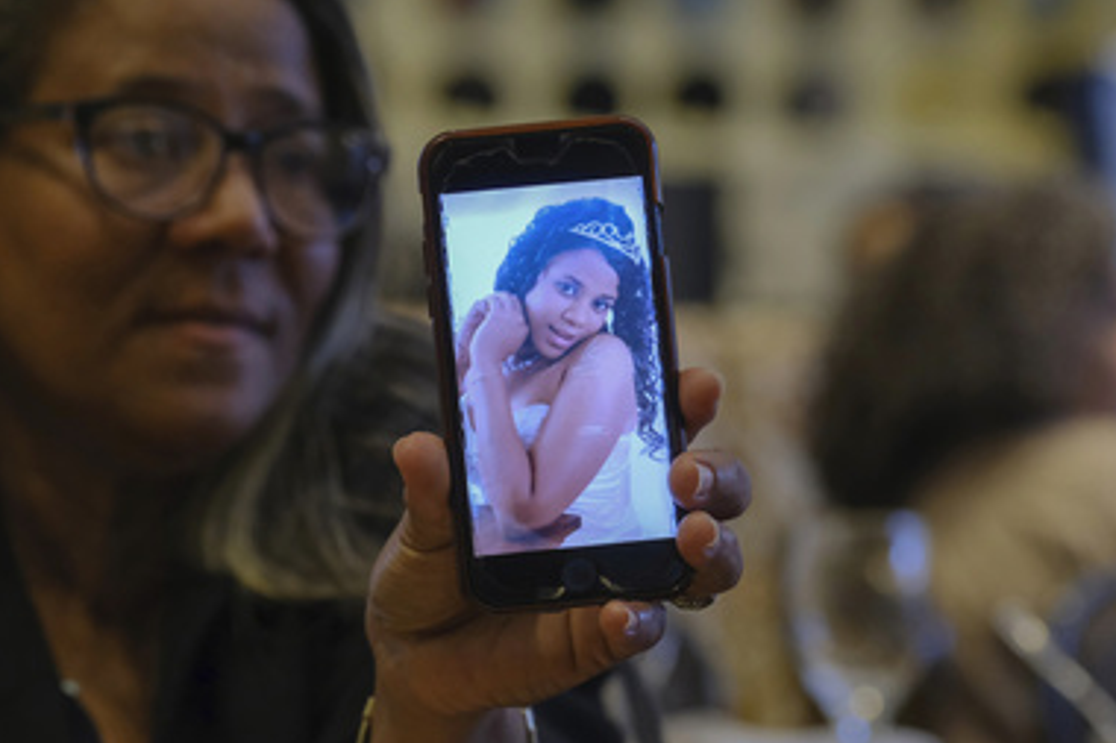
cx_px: 502
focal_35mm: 163
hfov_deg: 12.6
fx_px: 5051
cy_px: 248
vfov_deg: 8.4
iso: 3200
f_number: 4
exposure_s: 1/80
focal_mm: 80.4
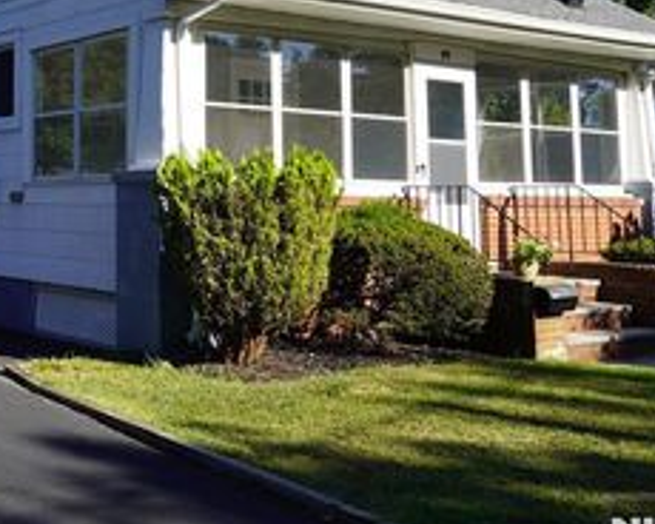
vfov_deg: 27.0
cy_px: 87
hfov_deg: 32.0
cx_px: 34
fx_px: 1066
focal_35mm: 55
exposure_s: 1/125
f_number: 8
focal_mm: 18
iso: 100
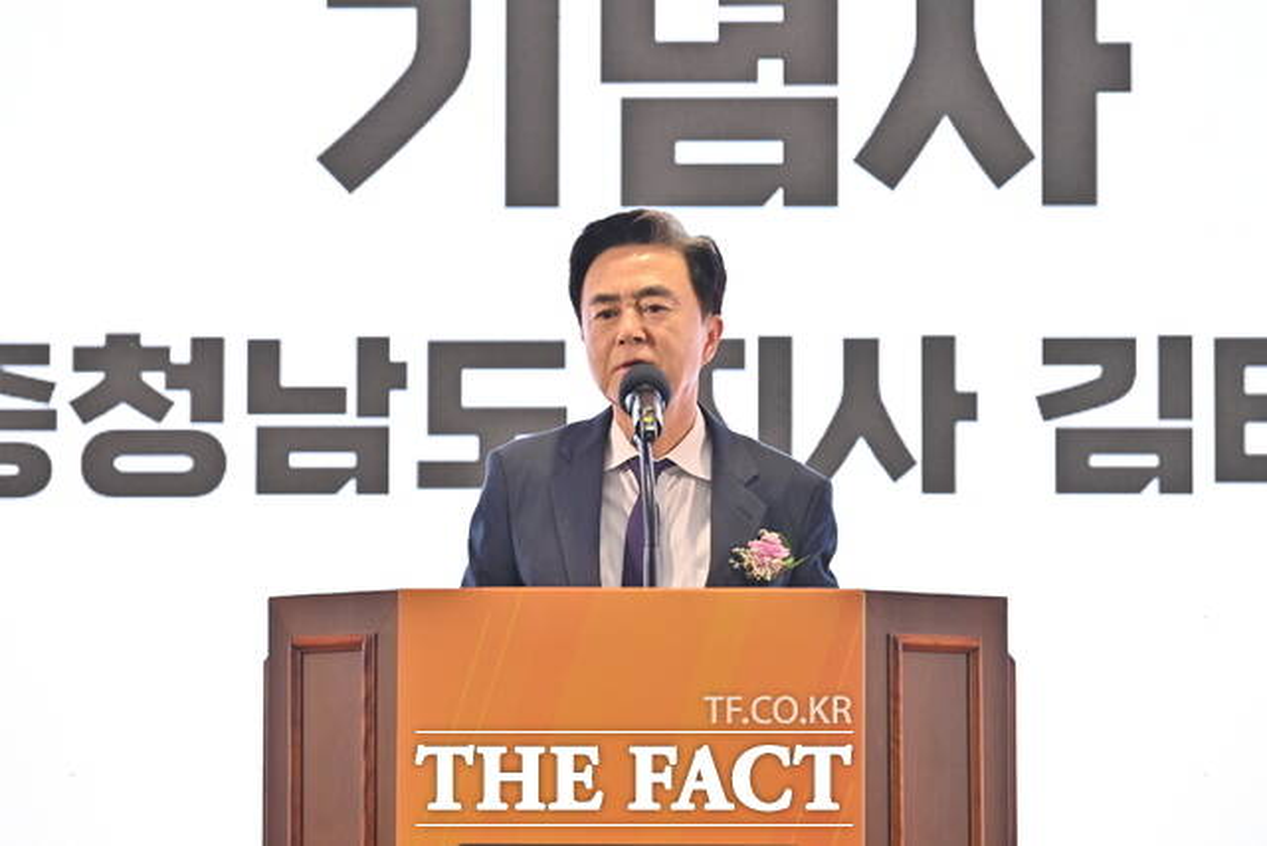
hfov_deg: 12.8
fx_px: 5632
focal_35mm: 160
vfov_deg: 8.6
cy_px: 423
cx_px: 634
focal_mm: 160
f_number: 4
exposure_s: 1/250
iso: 1000
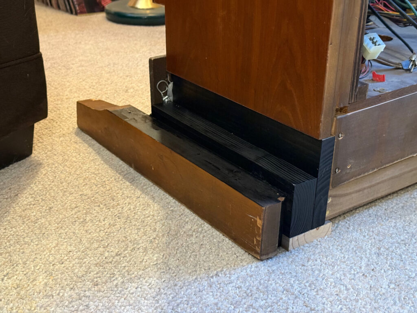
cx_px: 208
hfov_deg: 39.7
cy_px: 156
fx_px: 578
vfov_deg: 30.3
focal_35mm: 48
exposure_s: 1/30
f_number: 1.8
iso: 500
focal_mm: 6.8
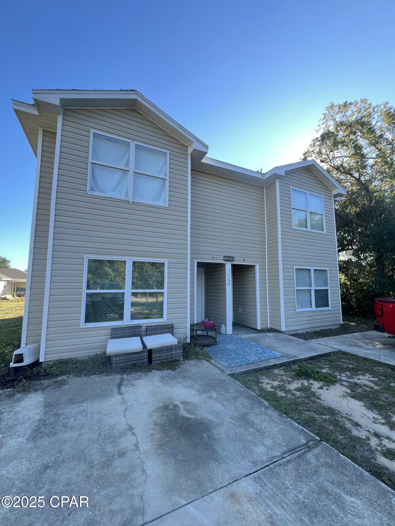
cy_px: 263
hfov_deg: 89.9
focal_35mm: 13
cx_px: 198
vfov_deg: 106.2
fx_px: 198
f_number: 1.8
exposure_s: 1/121
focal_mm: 1.57
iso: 32
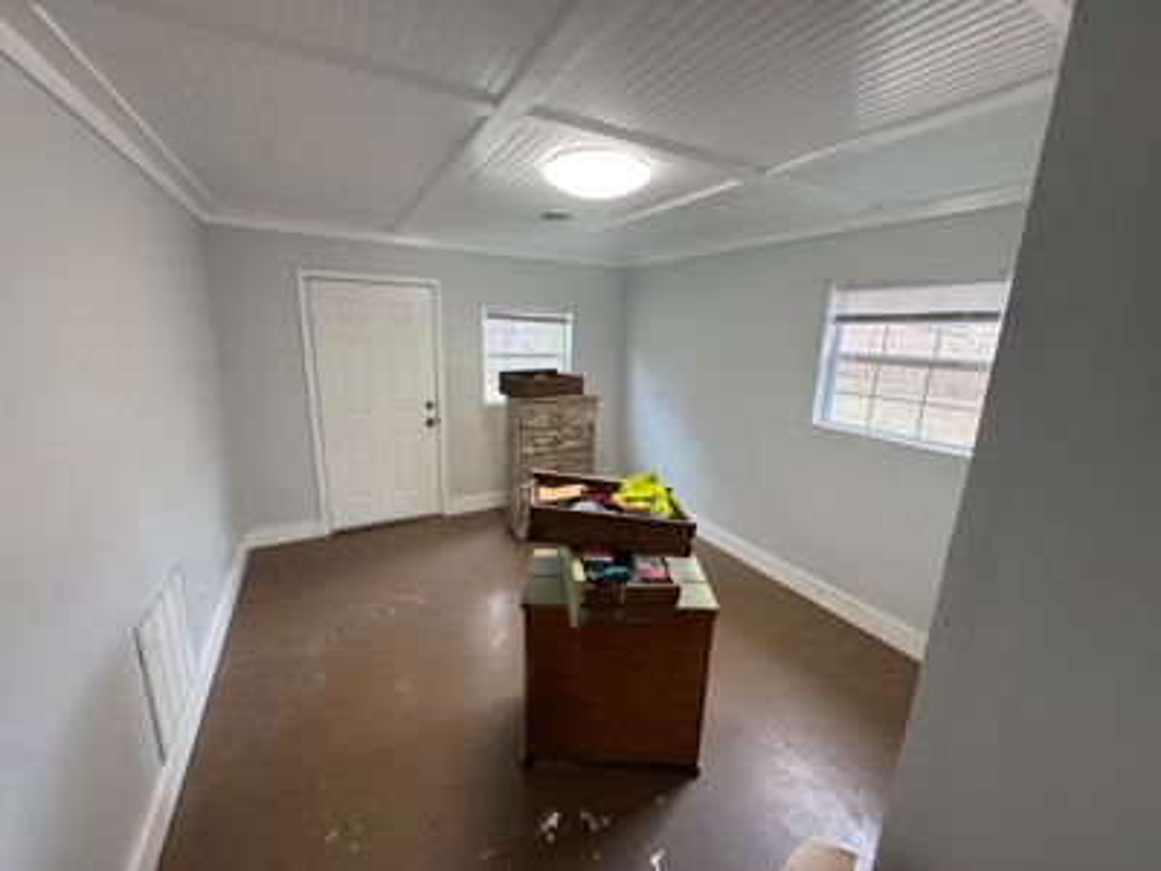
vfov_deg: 85.7
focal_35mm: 14
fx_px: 470
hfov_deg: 102.1
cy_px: 436
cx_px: 580
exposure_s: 1/120
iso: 250
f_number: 2.2
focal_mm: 2.22
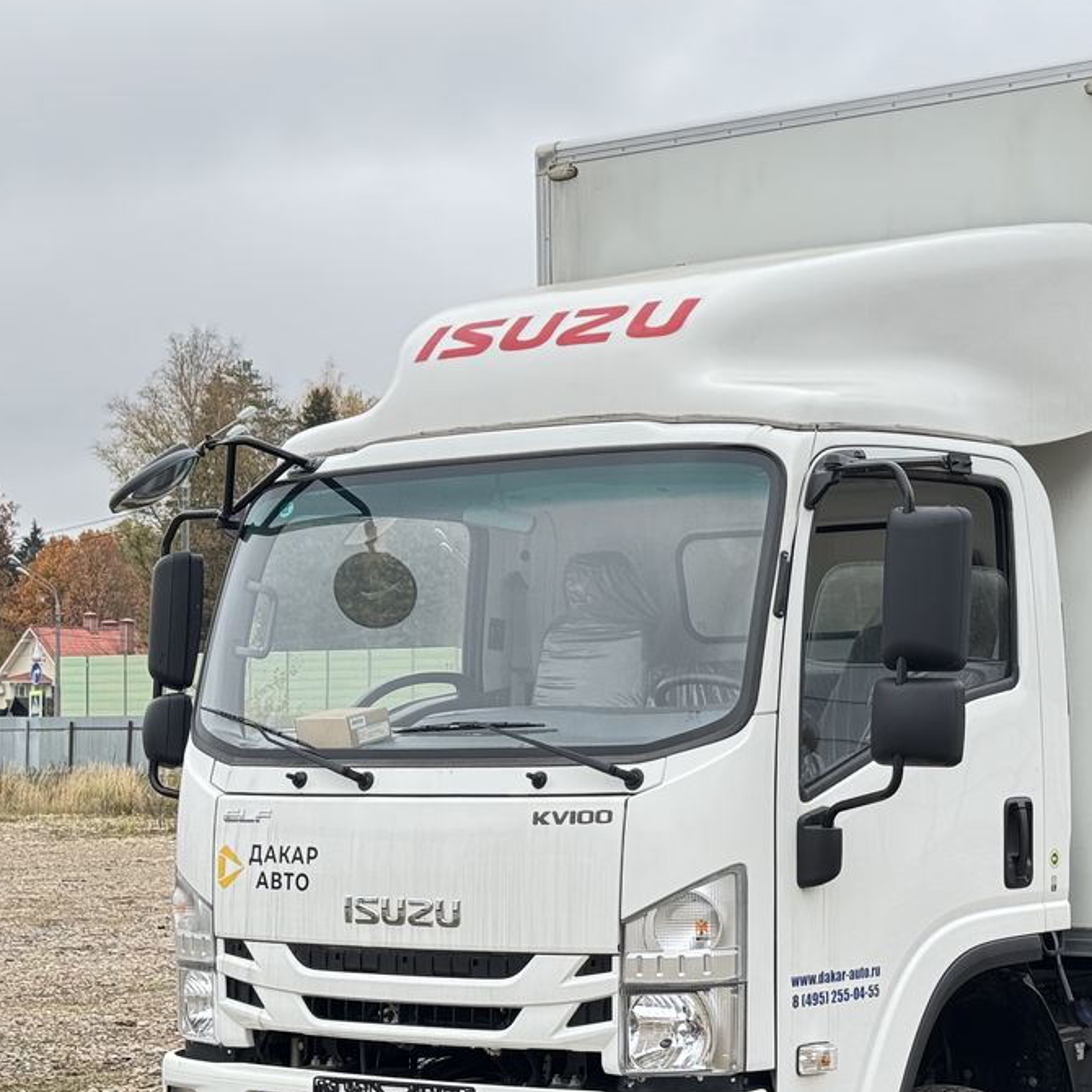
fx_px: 2891
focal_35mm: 81
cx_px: 892
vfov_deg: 21.3
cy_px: 709
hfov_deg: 21.1
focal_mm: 6.76
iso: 64
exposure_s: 1/193
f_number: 1.78
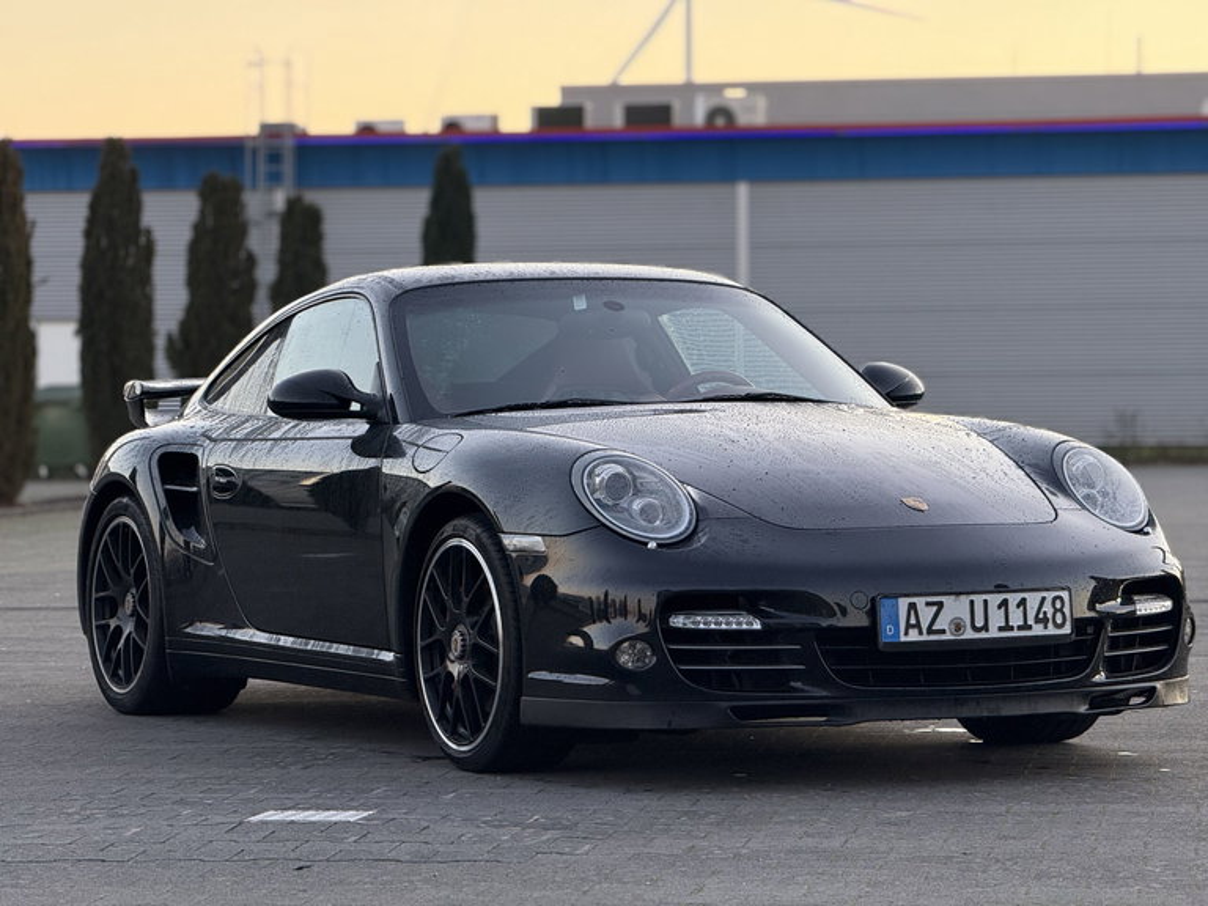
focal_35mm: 120
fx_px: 4188
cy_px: 453
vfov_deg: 12.3
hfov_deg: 16.4
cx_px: 604
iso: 100
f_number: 2.8
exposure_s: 1/99
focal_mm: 15.66
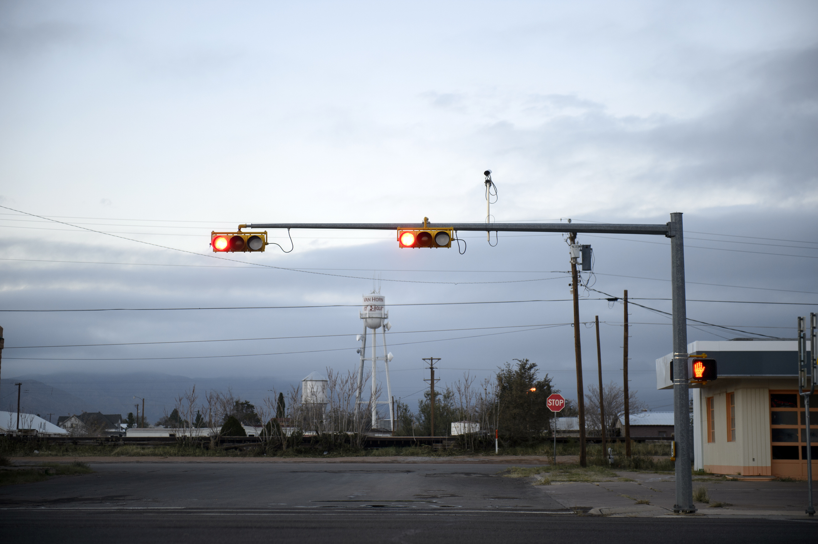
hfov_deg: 28.9
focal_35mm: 70
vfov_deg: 19.4
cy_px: 272
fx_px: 1590
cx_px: 409
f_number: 2.8
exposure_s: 1/100
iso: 200
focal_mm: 70
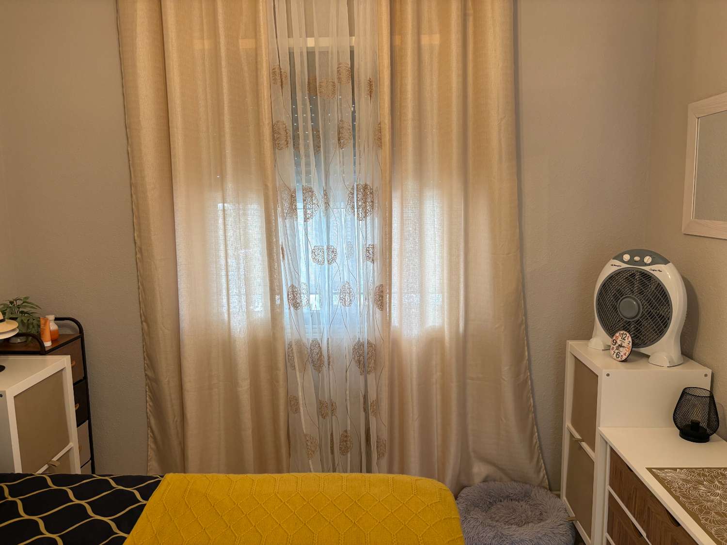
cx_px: 364
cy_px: 272
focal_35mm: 26
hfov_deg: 67.3
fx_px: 546
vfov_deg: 53.1
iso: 80
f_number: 1.6
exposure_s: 1/50
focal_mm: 5.96
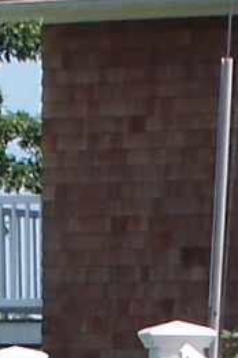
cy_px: 753
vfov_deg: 4.1
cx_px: 160
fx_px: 4908
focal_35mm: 495
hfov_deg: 2.8
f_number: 4.5
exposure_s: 1/350
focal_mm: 12.4
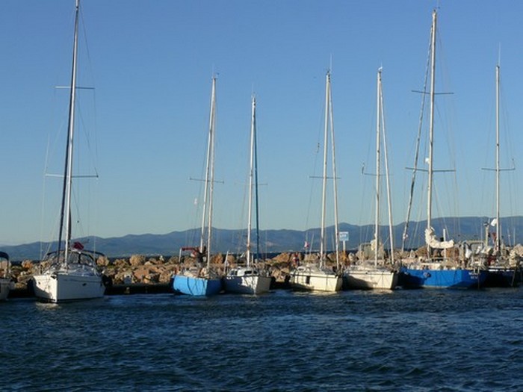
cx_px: 262
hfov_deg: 23.6
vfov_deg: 17.8
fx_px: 1254
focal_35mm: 83
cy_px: 196
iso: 100
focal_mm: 15.7
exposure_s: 1/400
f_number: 6.3
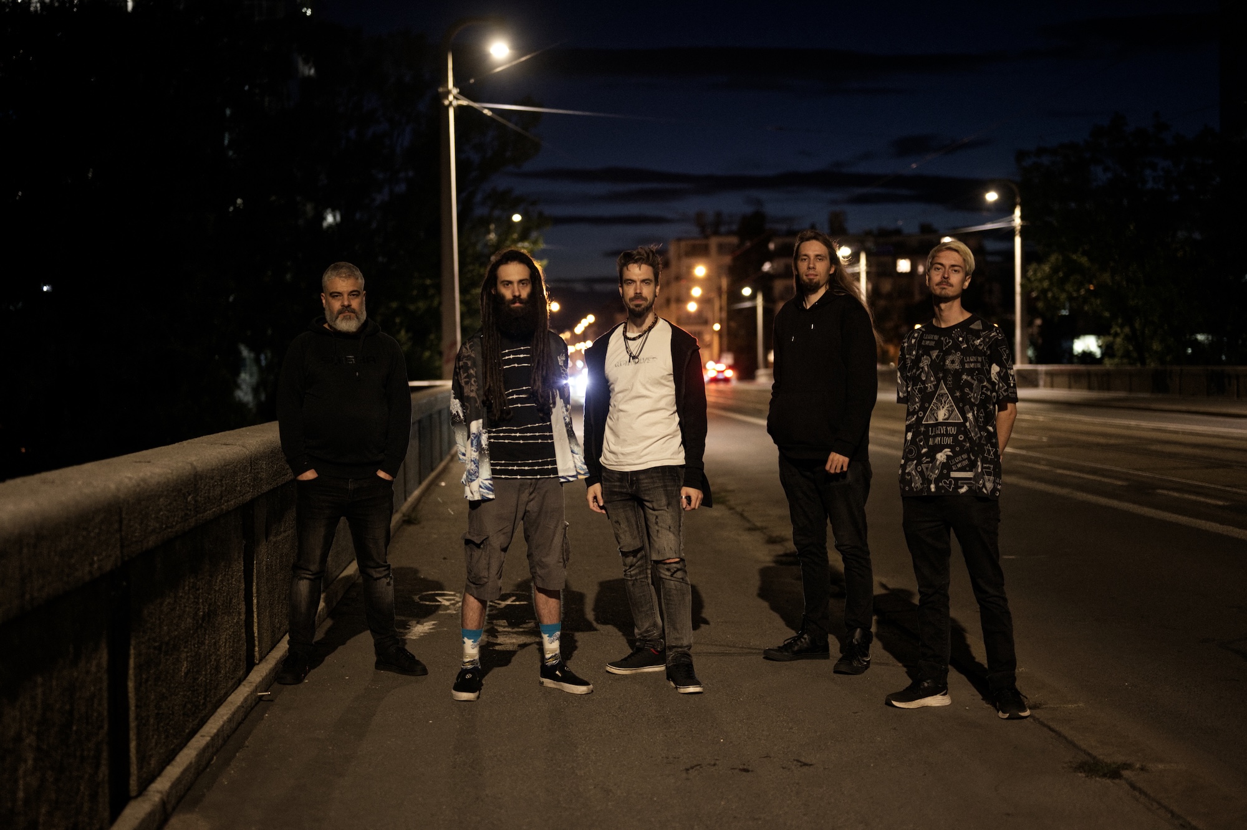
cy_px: 415
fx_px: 1731
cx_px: 624
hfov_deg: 39.6
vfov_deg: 27.0
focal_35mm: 50
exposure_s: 1/80
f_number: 1.8
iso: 5000
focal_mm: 50
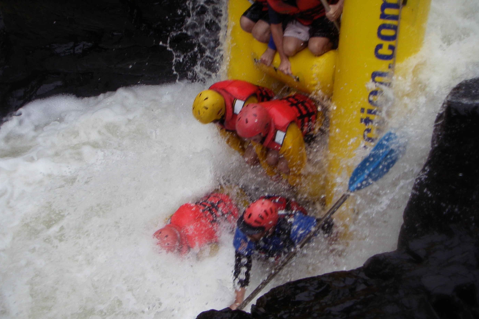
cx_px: 238
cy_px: 140
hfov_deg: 48.5
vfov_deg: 33.4
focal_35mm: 40
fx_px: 532
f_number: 3.3
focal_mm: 6.3
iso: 80
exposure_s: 1/400
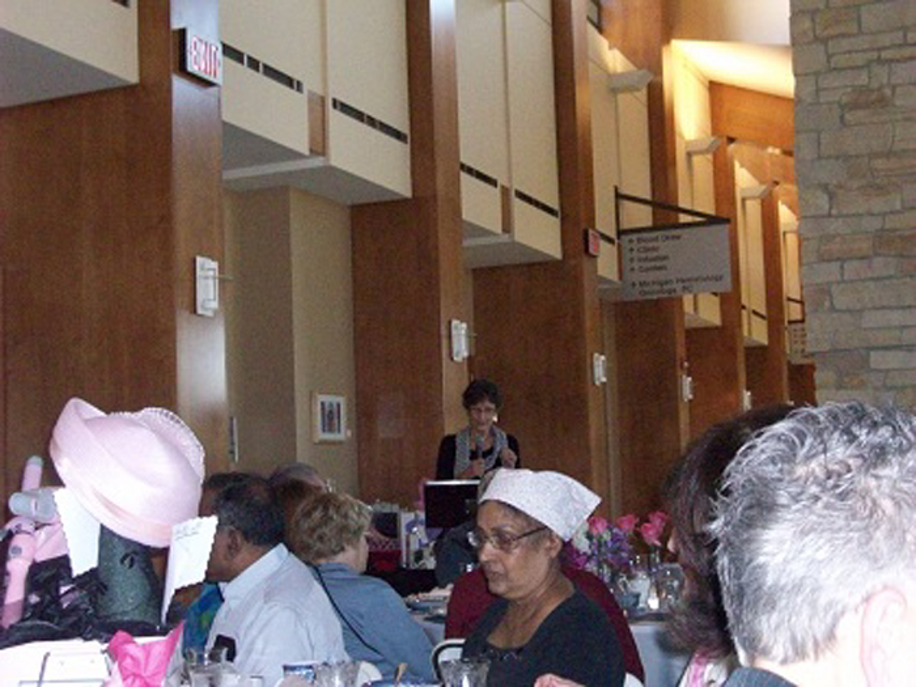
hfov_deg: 36.2
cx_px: 458
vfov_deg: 27.5
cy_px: 344
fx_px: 1402
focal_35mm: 53
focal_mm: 8.8
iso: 800
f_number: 3.6
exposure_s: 1/169
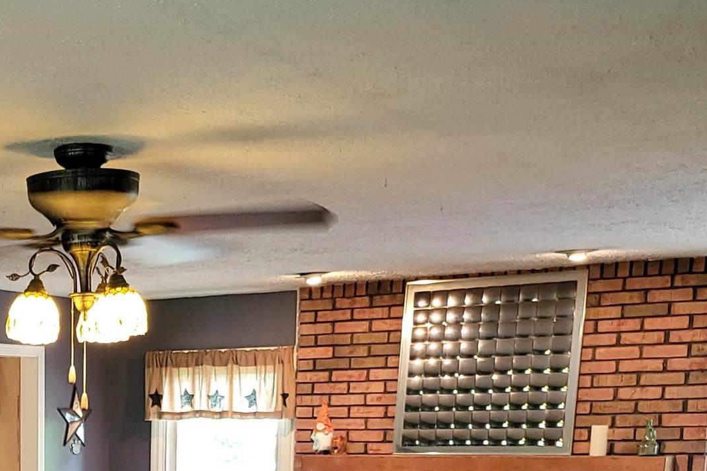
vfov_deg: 17.3
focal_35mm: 72
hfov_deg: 26.1
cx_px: -49
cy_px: 683
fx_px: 1414
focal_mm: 5
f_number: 1.8
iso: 125
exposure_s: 1/13.4
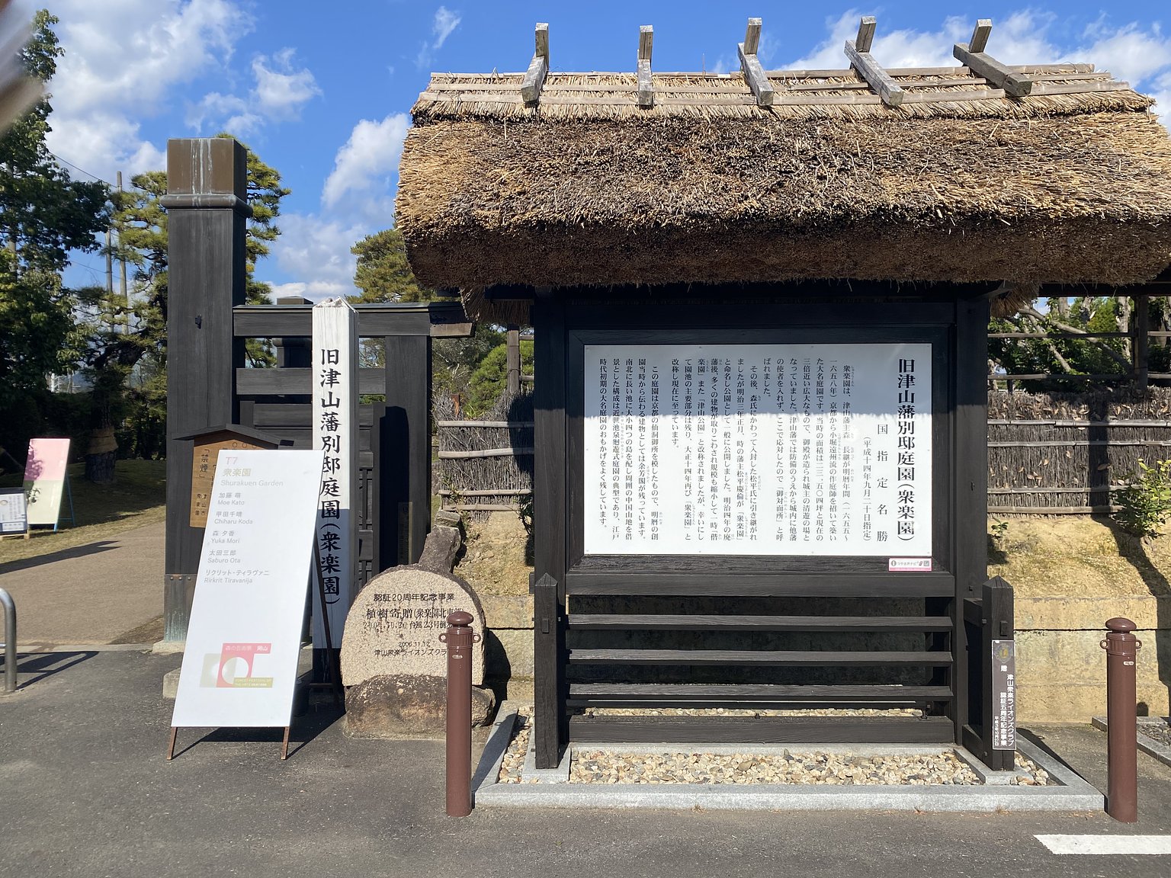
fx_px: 880
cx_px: 586
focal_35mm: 26
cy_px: 439
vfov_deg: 53.1
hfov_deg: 67.3
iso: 32
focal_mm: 4.25
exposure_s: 1/4115
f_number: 1.8
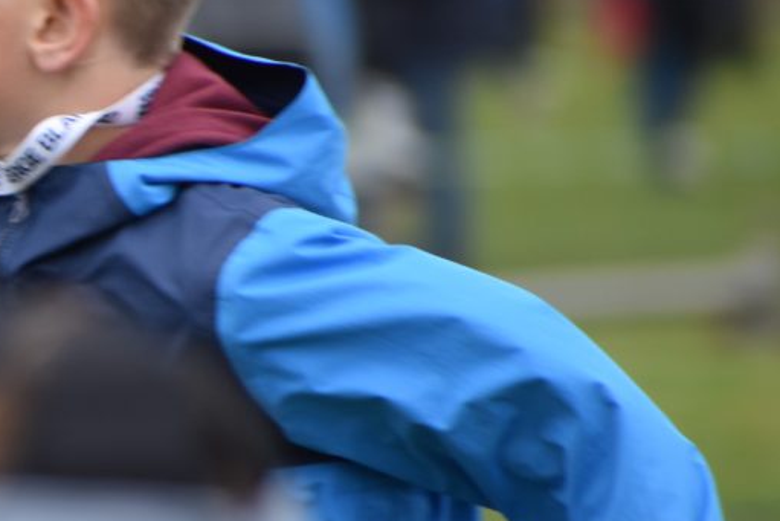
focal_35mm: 902
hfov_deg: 2.3
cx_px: 2
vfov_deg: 1.5
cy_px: 175
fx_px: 19548
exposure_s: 1/320
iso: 400
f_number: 6.3
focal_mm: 300
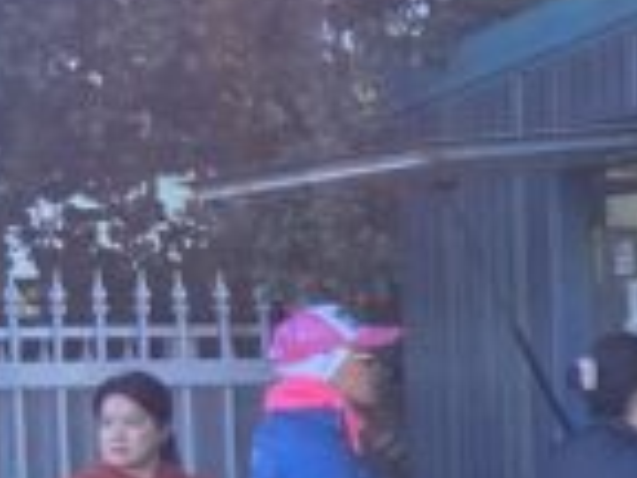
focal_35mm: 185
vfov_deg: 8.0
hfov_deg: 9.1
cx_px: 1774
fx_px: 3404
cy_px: 496
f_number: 1.8
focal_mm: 4.25
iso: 32
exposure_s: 1/762
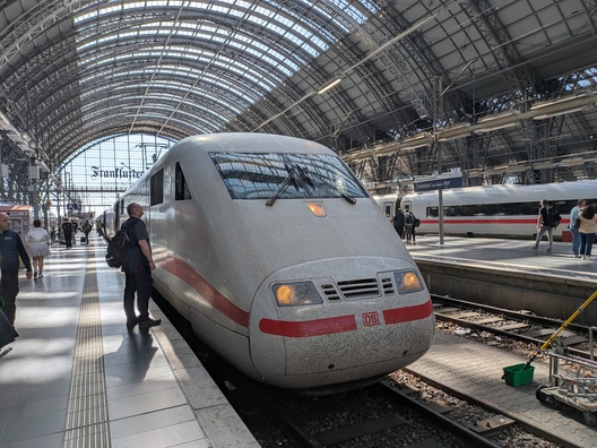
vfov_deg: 54.9
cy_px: 224
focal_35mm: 25
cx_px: 298
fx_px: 431
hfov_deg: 69.4
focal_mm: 5.43
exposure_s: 1/1127
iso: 45
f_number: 1.89
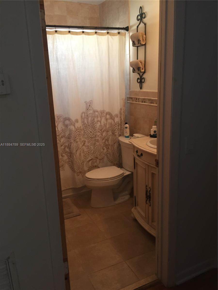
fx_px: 244
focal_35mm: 29
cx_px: 109
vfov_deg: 61.7
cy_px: 145
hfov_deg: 48.2
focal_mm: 4.15
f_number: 2.2
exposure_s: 1/30
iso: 100
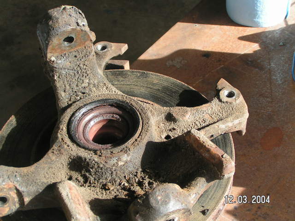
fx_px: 537
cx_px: 148
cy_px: 110
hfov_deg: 30.7
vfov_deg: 23.3
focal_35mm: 63
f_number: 4.5
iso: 50
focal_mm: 9.7
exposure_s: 1/80
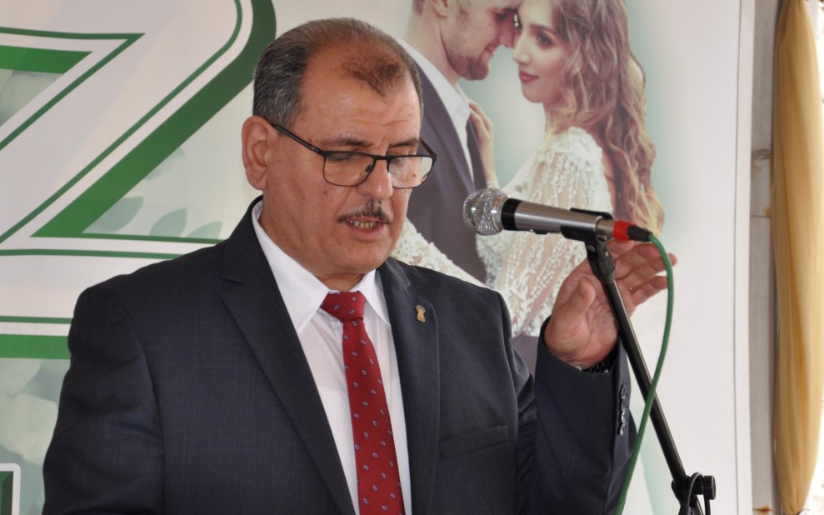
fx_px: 2807
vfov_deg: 10.5
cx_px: 346
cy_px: 249
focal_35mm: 125
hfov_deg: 16.7
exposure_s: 1/200
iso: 250
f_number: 5.3
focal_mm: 70
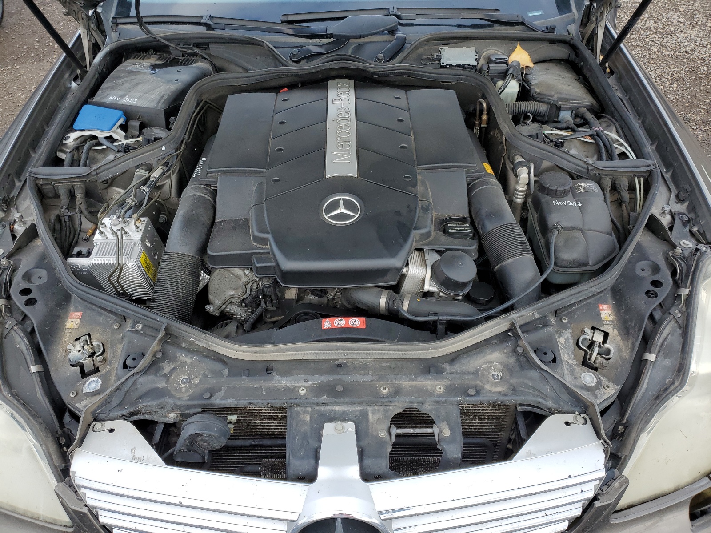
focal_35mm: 26
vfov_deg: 53.1
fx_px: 534
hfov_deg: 67.3
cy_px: 266
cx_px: 356
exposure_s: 1/526
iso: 50
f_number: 1.5
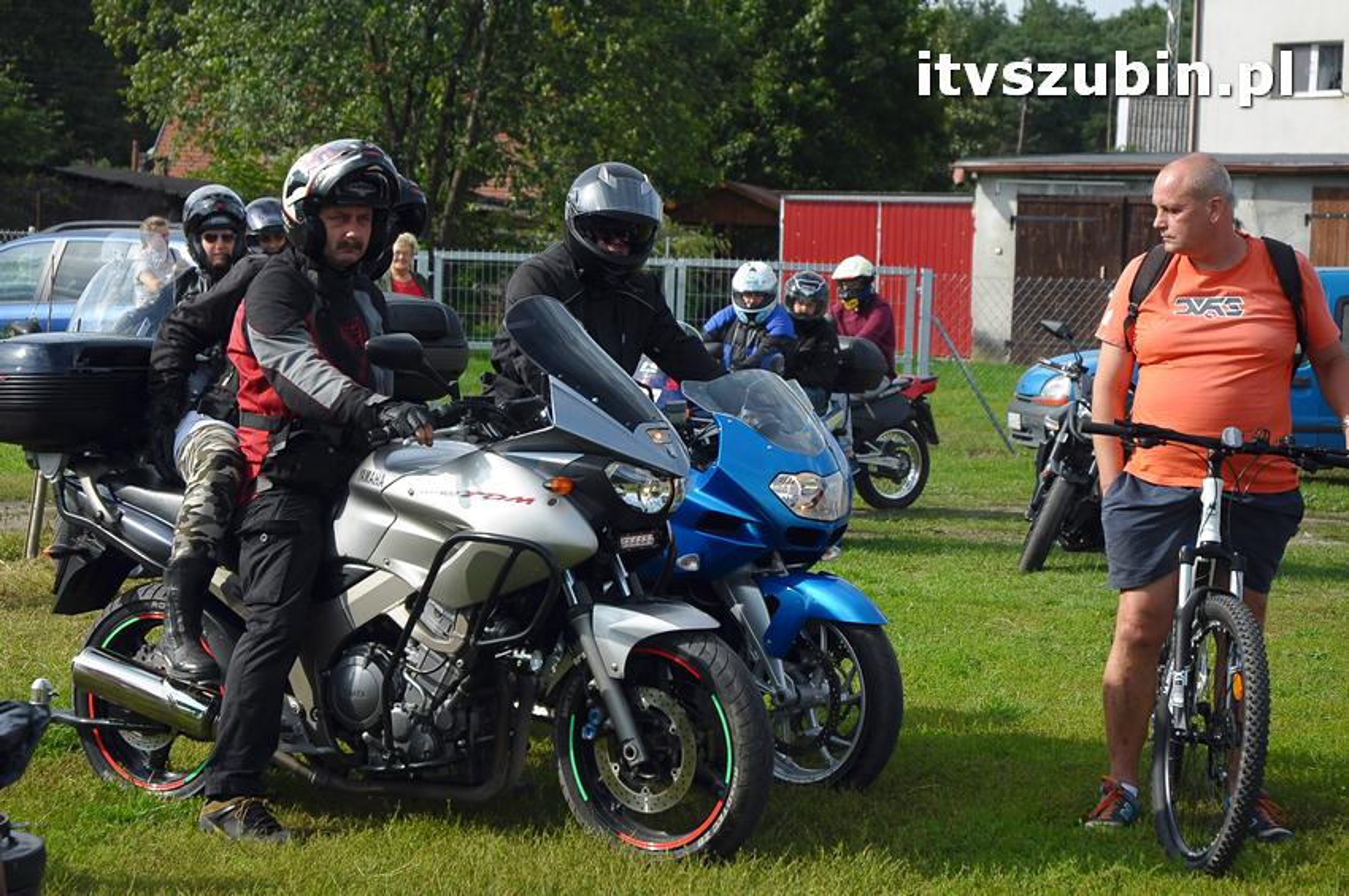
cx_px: 674
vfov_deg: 16.2
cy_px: 448
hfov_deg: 24.2
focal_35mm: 84
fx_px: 3145
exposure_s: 1/1000
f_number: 6.3
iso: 400
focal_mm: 56
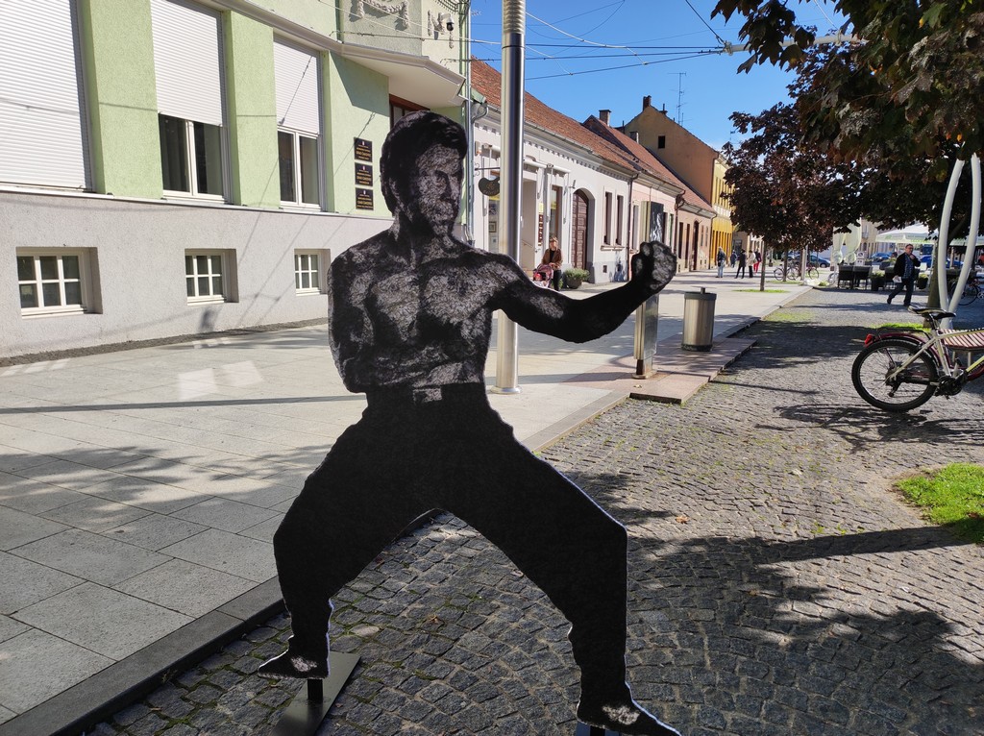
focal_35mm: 25
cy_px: 368
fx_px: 710
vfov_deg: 54.8
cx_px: 492
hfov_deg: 69.4
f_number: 1.79
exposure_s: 1/940
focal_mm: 4.7
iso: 50
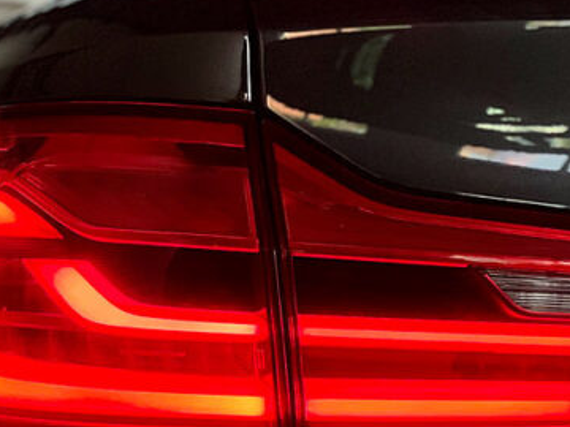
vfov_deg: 8.7
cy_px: 185
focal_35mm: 171
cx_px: 234
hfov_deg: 11.6
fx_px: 2816
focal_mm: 9
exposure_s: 1/121
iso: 160
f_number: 2.8
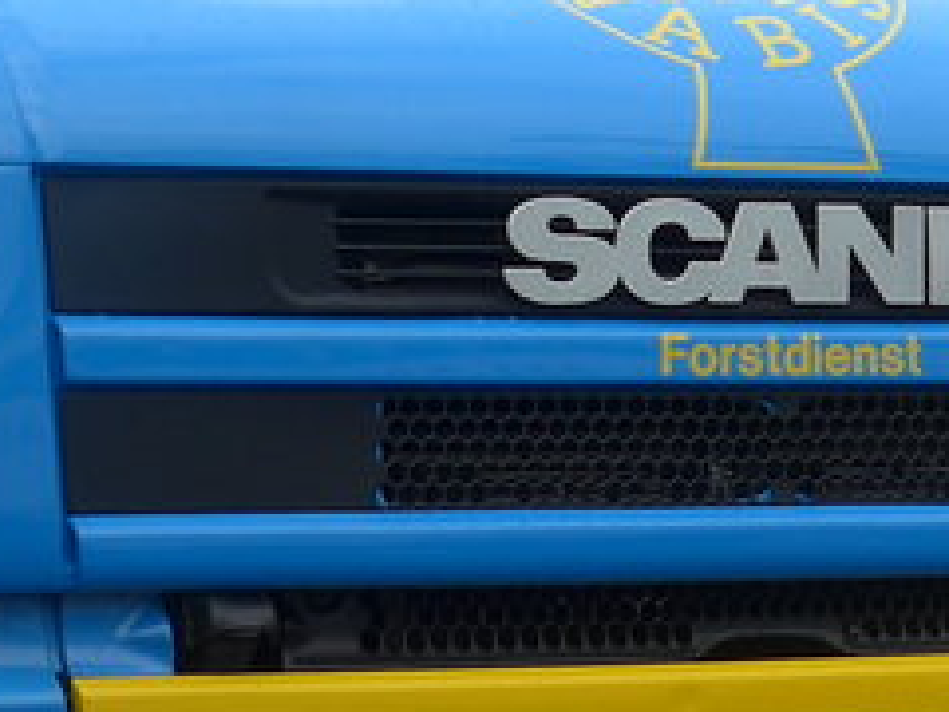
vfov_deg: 10.2
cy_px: 32
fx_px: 3975
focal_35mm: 145
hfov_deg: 13.5
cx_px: 99
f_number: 2.8
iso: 80
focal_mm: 6
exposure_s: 1/640
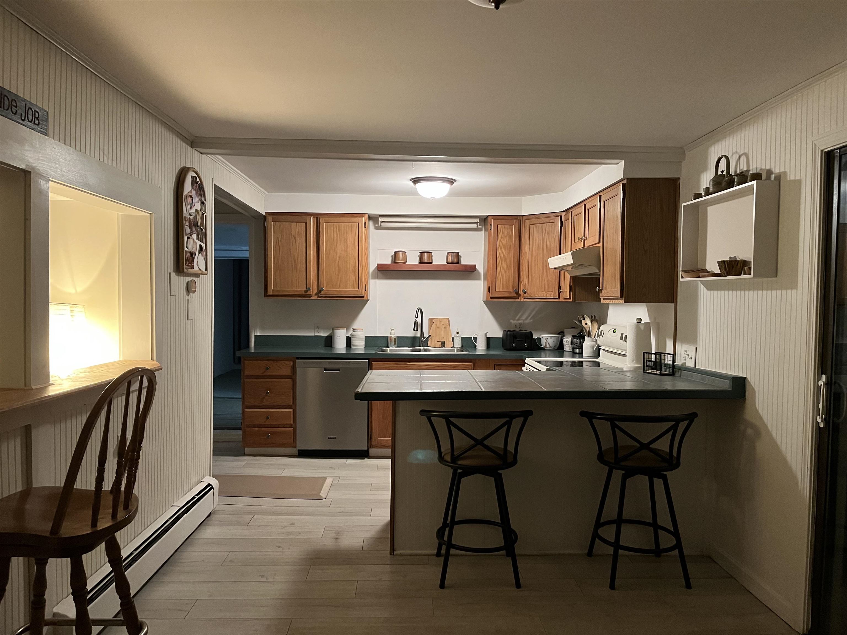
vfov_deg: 53.1
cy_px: 318
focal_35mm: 26
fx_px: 636
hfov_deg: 67.3
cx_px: 424
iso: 500
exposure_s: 1/40
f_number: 1.6
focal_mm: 5.1
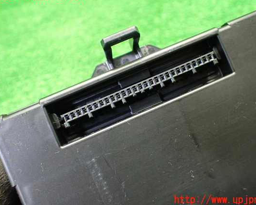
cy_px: 98
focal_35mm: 33
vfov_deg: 44.6
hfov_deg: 54.1
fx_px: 250
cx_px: 139
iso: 800
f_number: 2.3
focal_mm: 5.4
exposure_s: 1/50
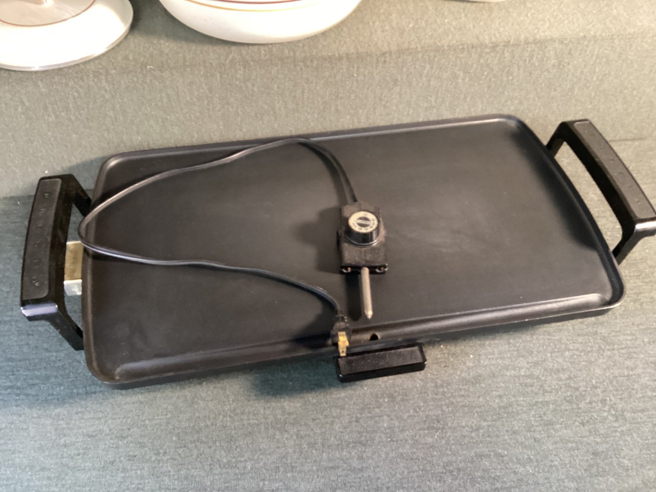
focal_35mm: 31
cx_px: 328
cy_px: 246
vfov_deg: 45.4
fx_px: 588
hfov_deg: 58.3
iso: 400
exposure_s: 1/30
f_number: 2.4
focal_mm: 3.3
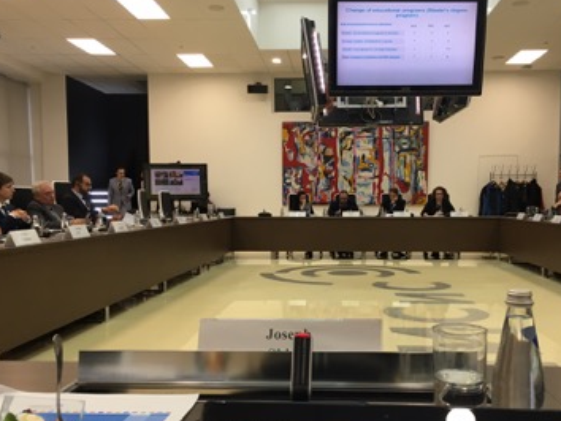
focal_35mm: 36
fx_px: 584
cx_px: 319
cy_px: 237
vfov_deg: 39.6
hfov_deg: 51.2
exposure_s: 1/33
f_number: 2.2
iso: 25
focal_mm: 4.15
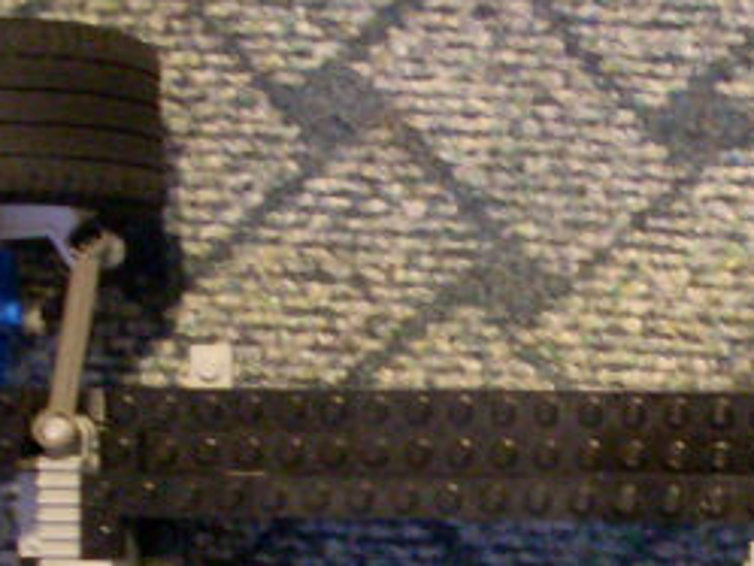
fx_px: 2593
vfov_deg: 12.3
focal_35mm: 119
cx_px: 675
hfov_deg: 16.3
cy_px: 566
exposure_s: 1/4
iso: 496
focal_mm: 6.2
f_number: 2.8
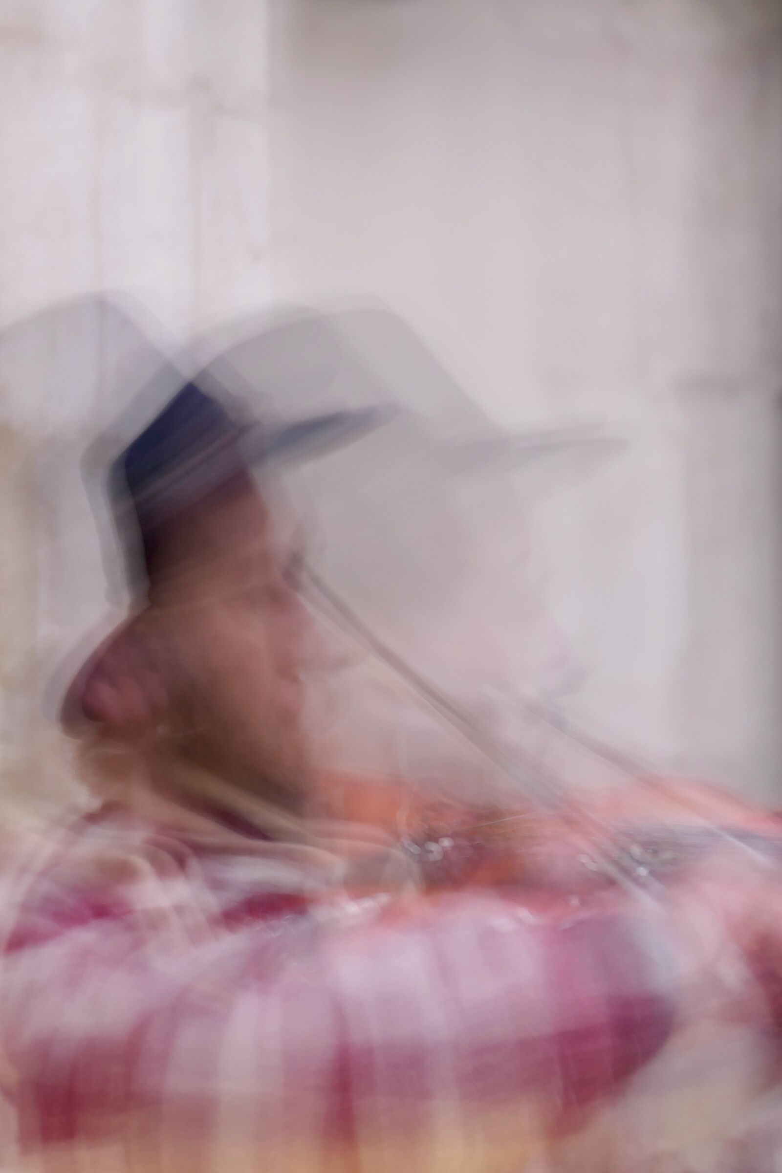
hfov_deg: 3.9
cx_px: 391
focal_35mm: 351
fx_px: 11436
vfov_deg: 5.9
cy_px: 586
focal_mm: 128.4
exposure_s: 1/1.3
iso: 200
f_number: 8
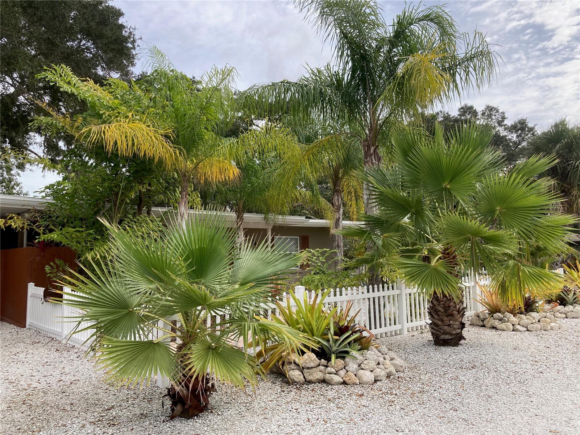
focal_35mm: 28
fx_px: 469
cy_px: 218
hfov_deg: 63.4
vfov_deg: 49.7
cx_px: 290
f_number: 1.8
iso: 20
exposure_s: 1/1156
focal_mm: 3.99
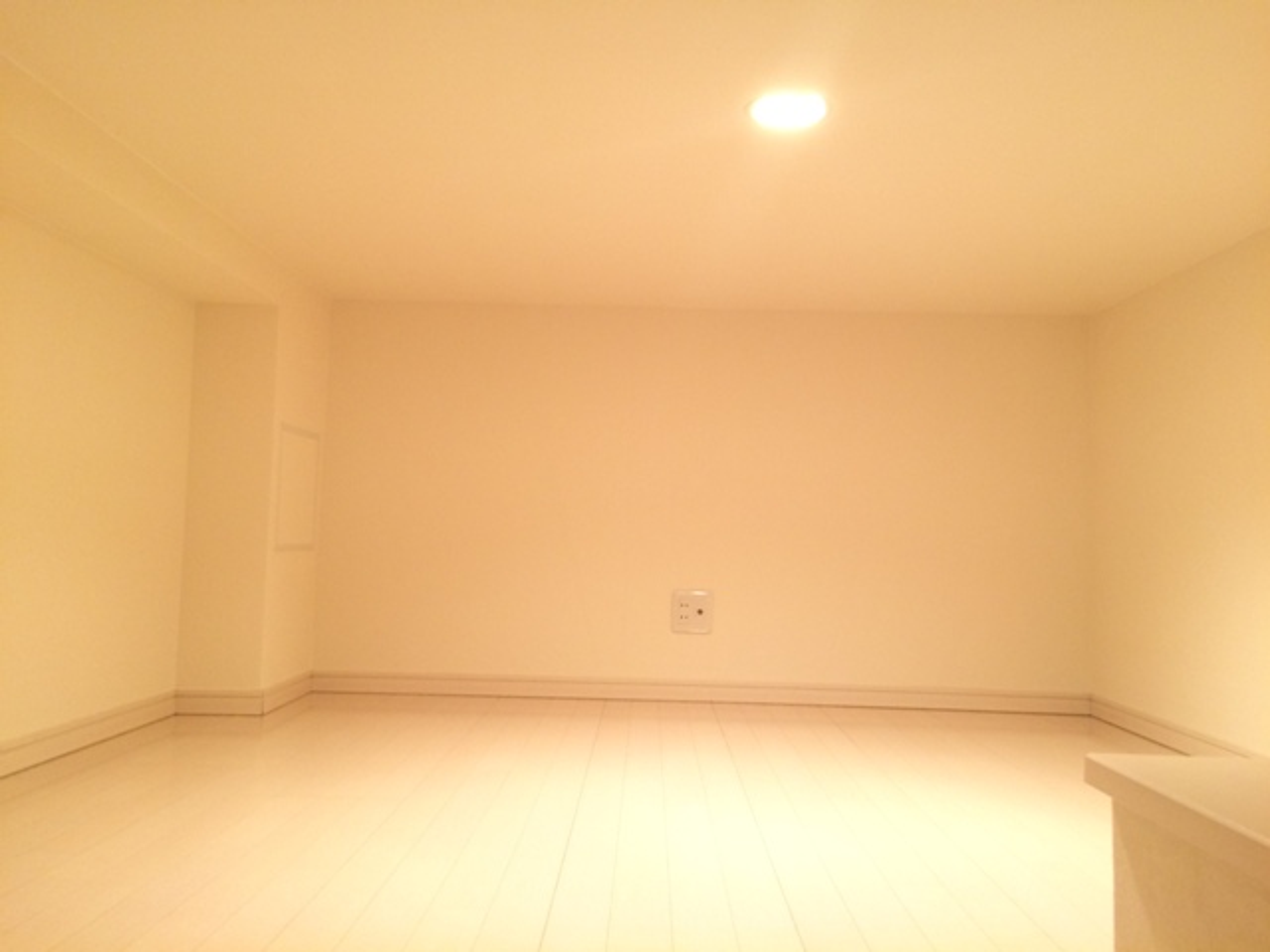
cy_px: 476
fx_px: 1064
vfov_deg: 48.2
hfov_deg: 61.7
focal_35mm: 29
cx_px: 635
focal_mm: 4.15
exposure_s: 1/30
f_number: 2.2
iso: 160
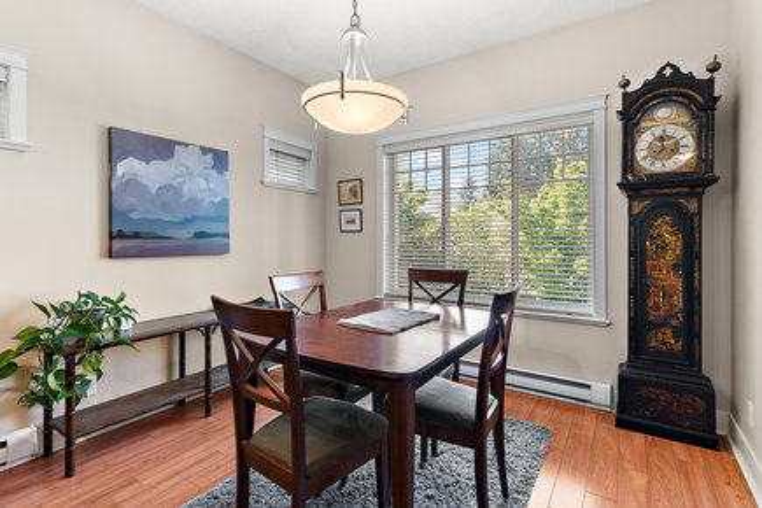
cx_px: 381
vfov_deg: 70.4
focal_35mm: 17
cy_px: 254
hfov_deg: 93.3
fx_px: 360
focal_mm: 17
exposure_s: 1/3
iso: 640
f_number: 9
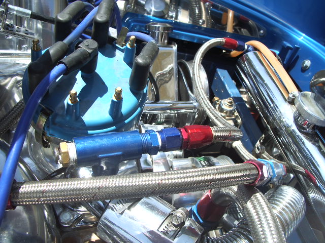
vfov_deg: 40.7
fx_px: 329
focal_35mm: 35
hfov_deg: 52.6
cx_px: 162
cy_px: 122
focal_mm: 5.8
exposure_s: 1/320
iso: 50
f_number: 4.3
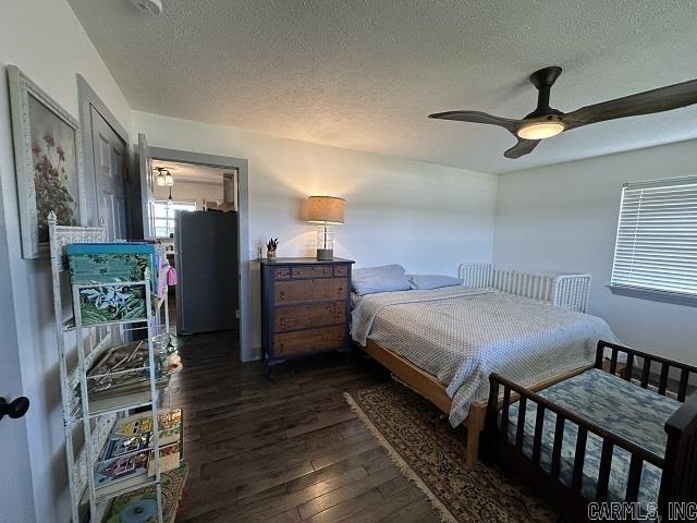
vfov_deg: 85.7
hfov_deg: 102.1
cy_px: 262
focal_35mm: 14
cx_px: 348
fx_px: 282
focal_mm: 2.22
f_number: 2.2
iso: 160
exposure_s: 1/120
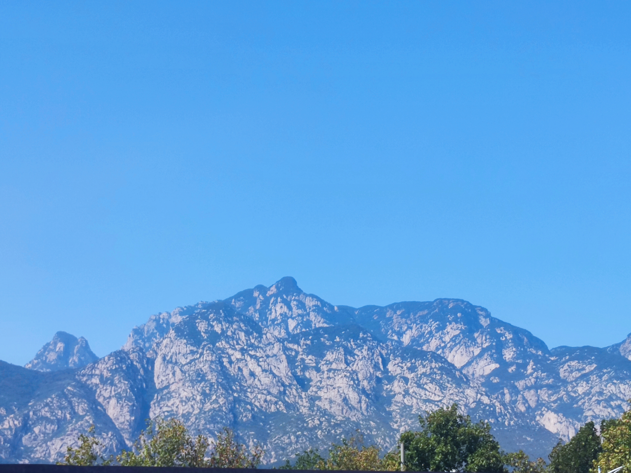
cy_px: 236
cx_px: 316
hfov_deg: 26.7
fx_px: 1331
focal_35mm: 73
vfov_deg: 20.2
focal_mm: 6.72
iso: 50
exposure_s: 1/2323
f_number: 1.69
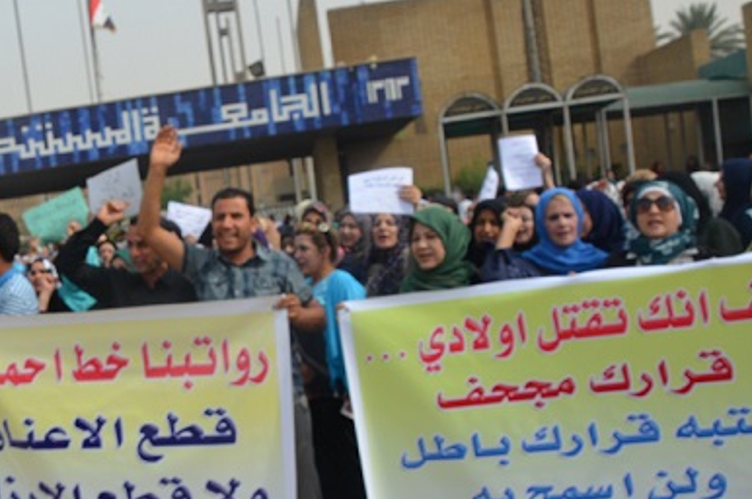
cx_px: 149
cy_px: 309
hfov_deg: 38.8
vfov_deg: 27.3
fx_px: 1022
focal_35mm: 49
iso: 125
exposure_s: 1/250
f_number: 8
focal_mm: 18
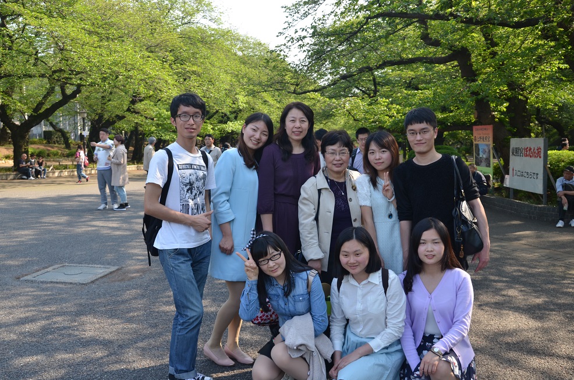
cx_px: 287
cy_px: 190
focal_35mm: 33
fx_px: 525
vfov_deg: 39.8
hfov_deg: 57.3
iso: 200
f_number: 7.1
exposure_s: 1/200
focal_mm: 22
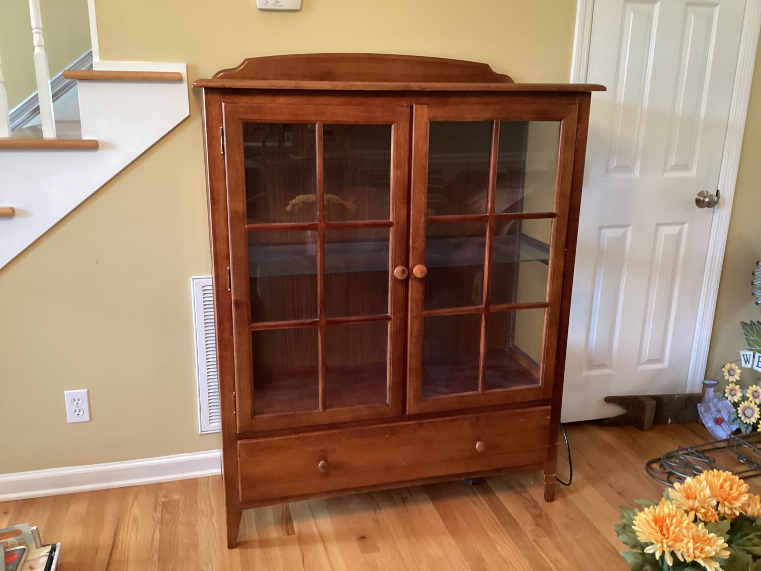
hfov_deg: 58.3
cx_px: 380
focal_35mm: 31
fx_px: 682
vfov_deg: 45.4
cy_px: 286
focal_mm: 3.3
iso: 320
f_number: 2.4
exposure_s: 1/33
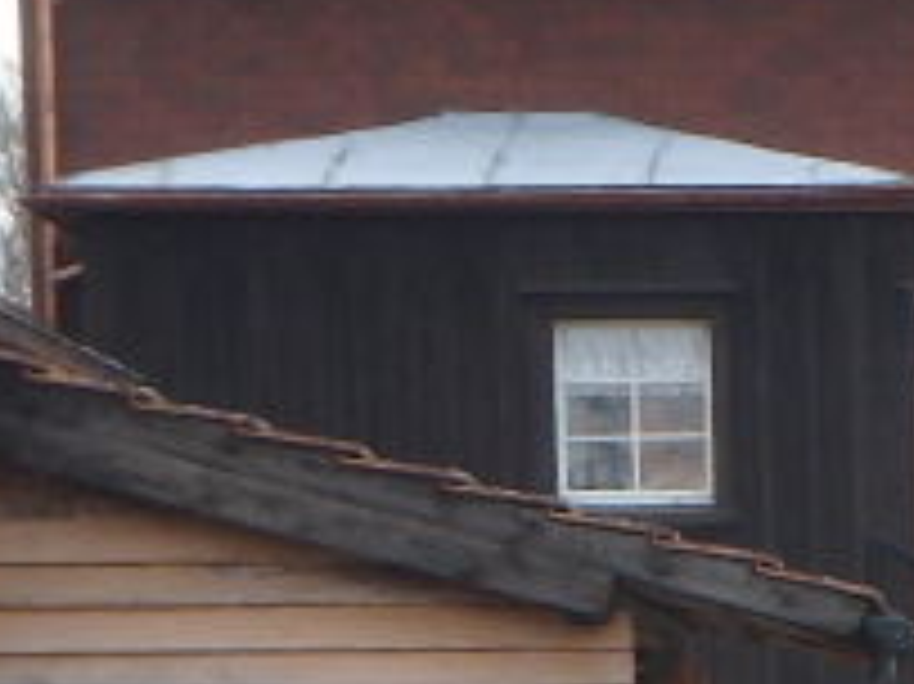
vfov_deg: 5.5
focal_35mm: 261
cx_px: 2067
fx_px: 6887
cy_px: 1548
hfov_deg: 7.2
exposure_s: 1/125
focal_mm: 9.4
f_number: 5.2
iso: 125
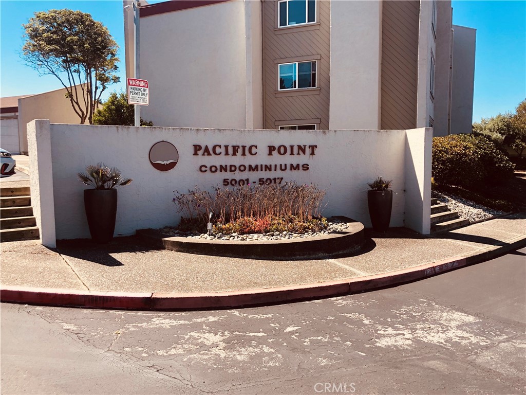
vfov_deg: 49.7
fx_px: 425
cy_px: 198
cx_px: 263
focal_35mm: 28
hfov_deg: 63.4
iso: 20
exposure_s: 1/1000
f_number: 1.8
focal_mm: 3.99
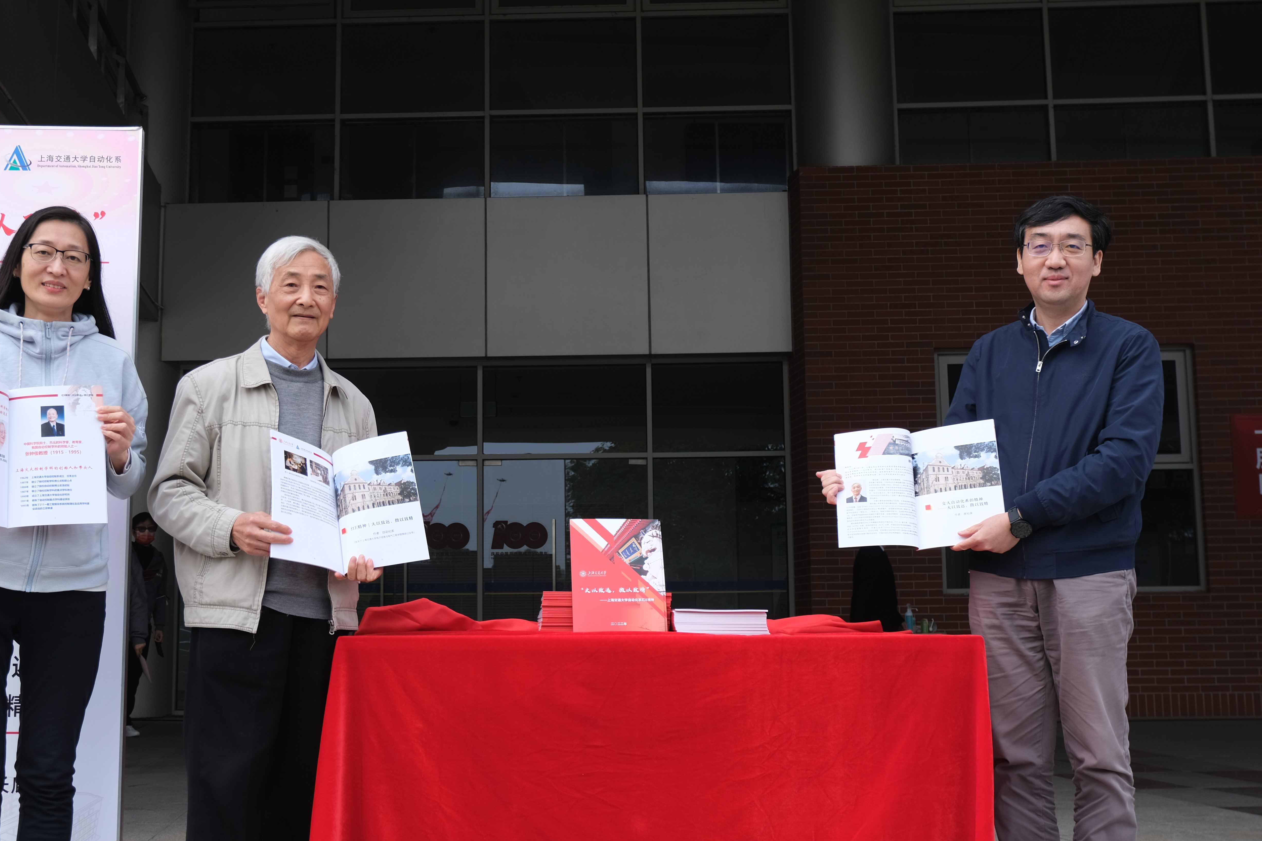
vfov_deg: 31.2
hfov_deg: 45.3
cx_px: 542
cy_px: 432
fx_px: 1507
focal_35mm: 43
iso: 160
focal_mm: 24.2
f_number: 4.4
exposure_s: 1/240
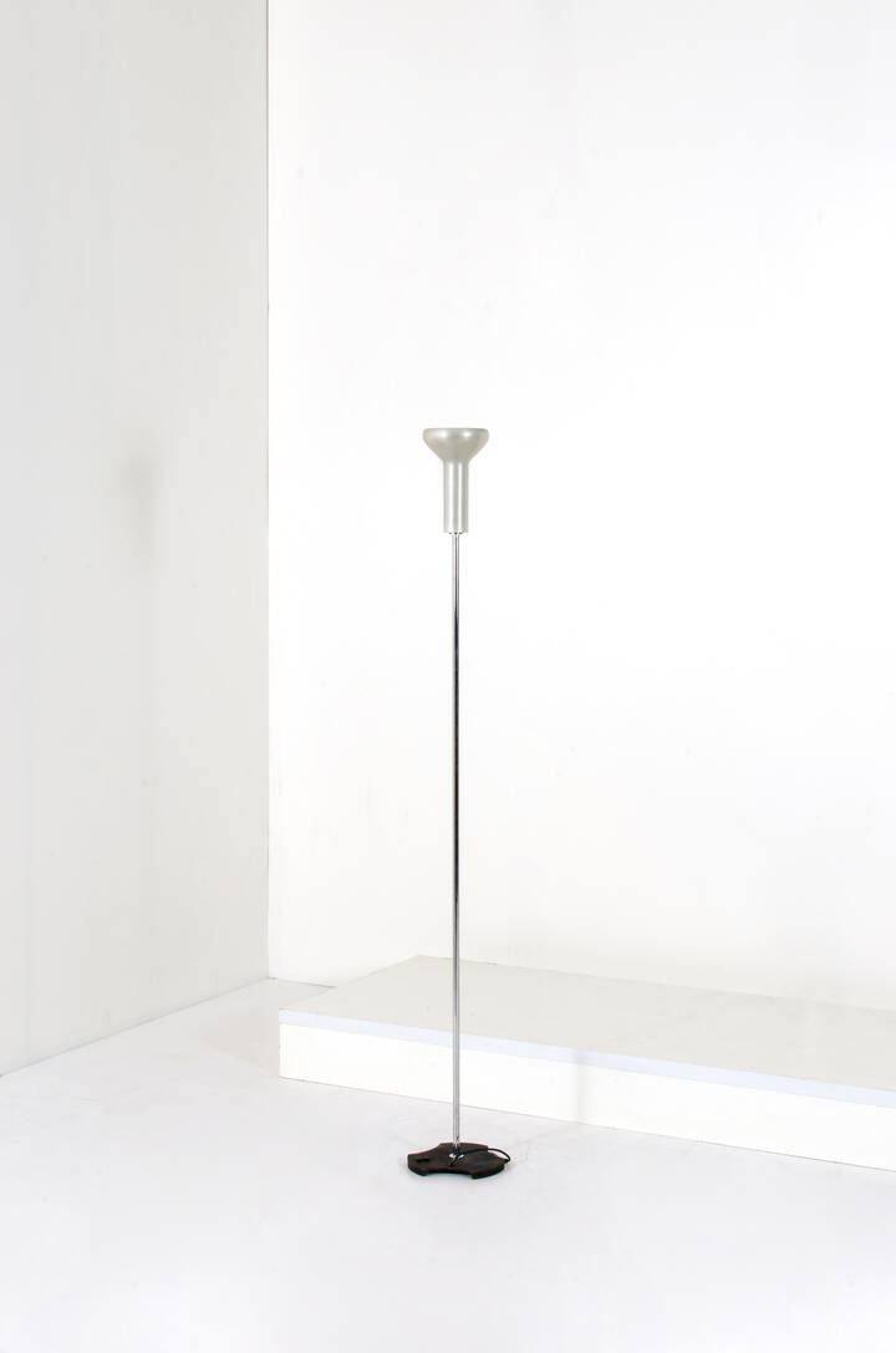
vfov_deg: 37.9
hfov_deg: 25.6
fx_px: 1969
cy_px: 676
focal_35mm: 52
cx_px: 448
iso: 100
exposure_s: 1/160
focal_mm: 35
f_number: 18
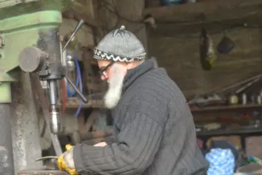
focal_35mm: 72
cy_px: 116
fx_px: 524
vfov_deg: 18.9
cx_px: 39
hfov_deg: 27.3
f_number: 2.8
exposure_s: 1/250
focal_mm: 36
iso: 5000
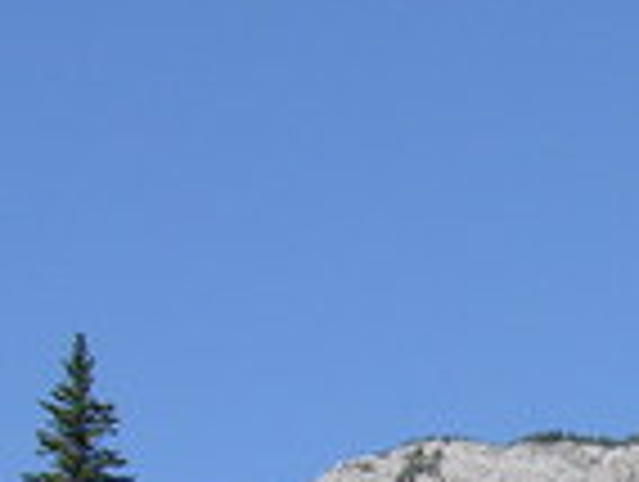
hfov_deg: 6.6
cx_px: 1251
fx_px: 5362
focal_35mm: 290
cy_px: 831
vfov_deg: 5.1
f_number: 6.3
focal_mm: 15
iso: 50
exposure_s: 1/200
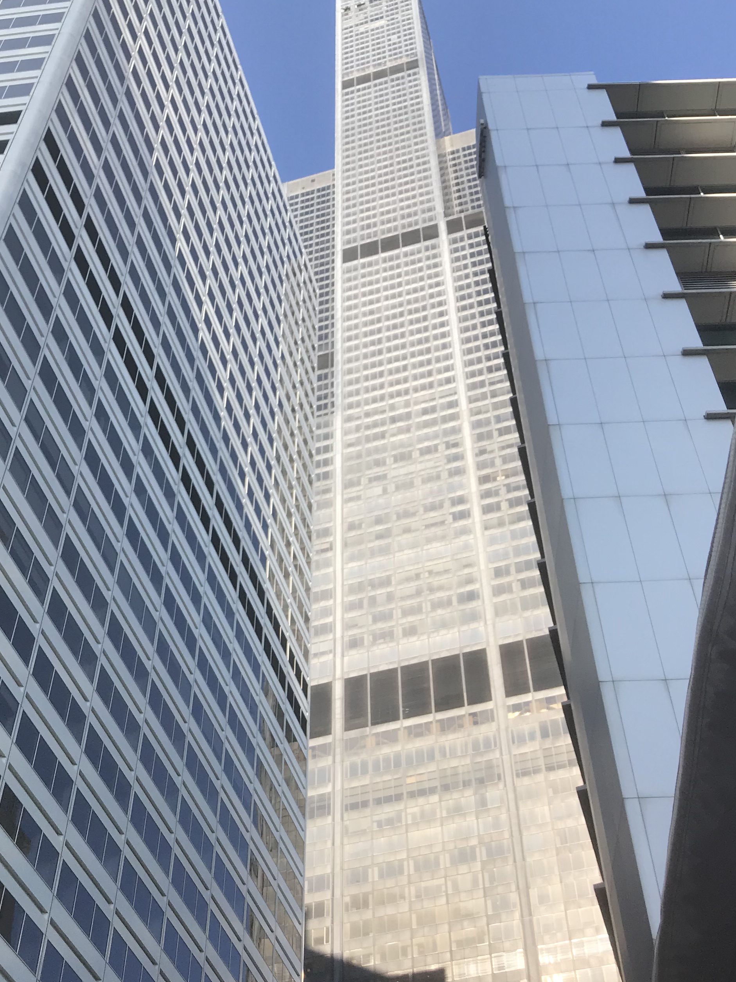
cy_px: 680
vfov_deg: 41.4
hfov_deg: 32.2
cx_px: 385
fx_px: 1276
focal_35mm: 45
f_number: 1.8
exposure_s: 1/501
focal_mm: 3.99
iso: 20
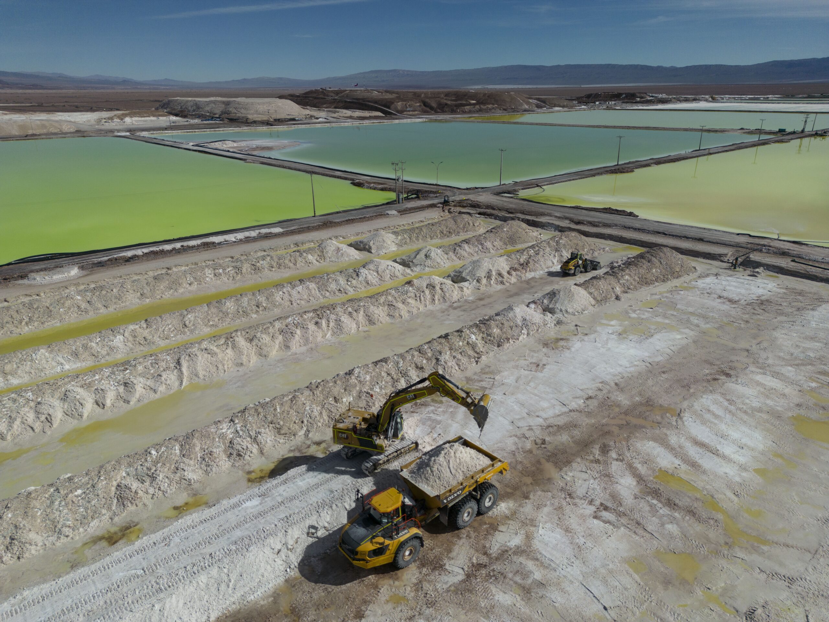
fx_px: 575
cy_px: 311
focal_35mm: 24
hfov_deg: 71.6
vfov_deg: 56.8
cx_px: 414
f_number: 1.7
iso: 110
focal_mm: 6.72
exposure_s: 1/8000
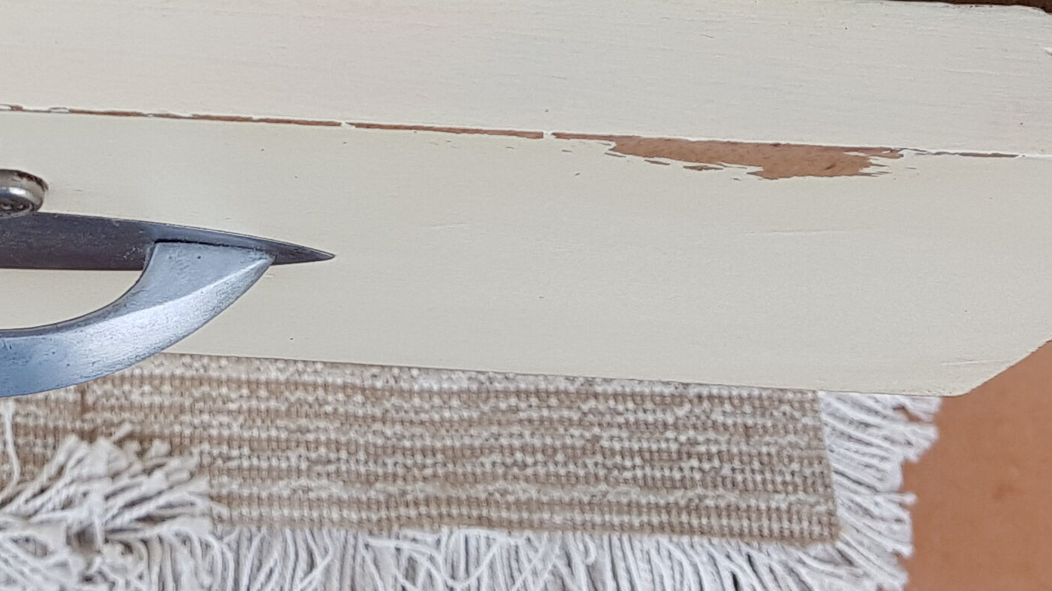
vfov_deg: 13.9
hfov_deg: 23.9
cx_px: -159
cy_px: -257
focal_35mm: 82
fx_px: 2287
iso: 40
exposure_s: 1/182
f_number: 1.7
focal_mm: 4.2
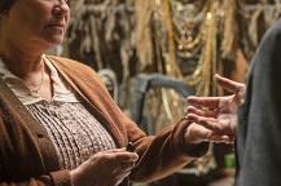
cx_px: 131
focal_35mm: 157
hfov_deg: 13.1
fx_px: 1224
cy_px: 67
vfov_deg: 8.7
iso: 2000
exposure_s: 1/125
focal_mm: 85
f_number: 2.8
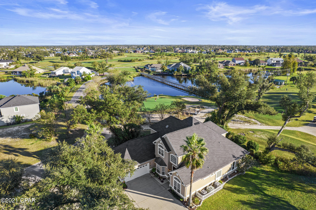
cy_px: 105
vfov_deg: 57.2
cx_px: 158
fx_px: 193
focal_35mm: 22
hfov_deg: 78.6
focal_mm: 8.38
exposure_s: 1/640
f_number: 2.8
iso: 100
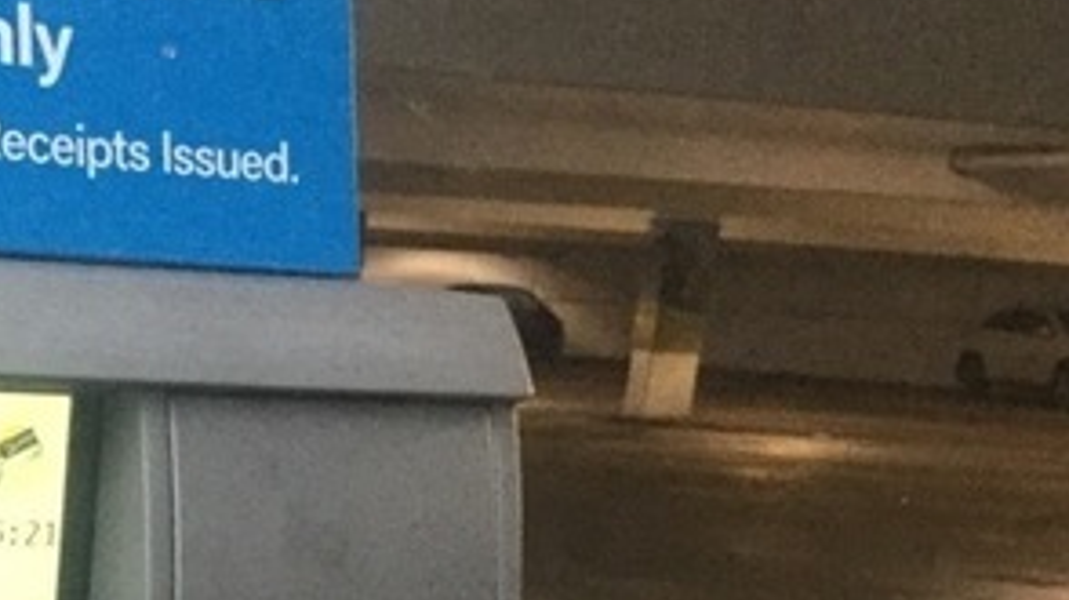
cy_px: 931
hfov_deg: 22.3
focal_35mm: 92
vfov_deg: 12.4
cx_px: 15
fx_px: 2606
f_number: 2.4
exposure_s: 1/30
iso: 160
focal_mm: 3.3
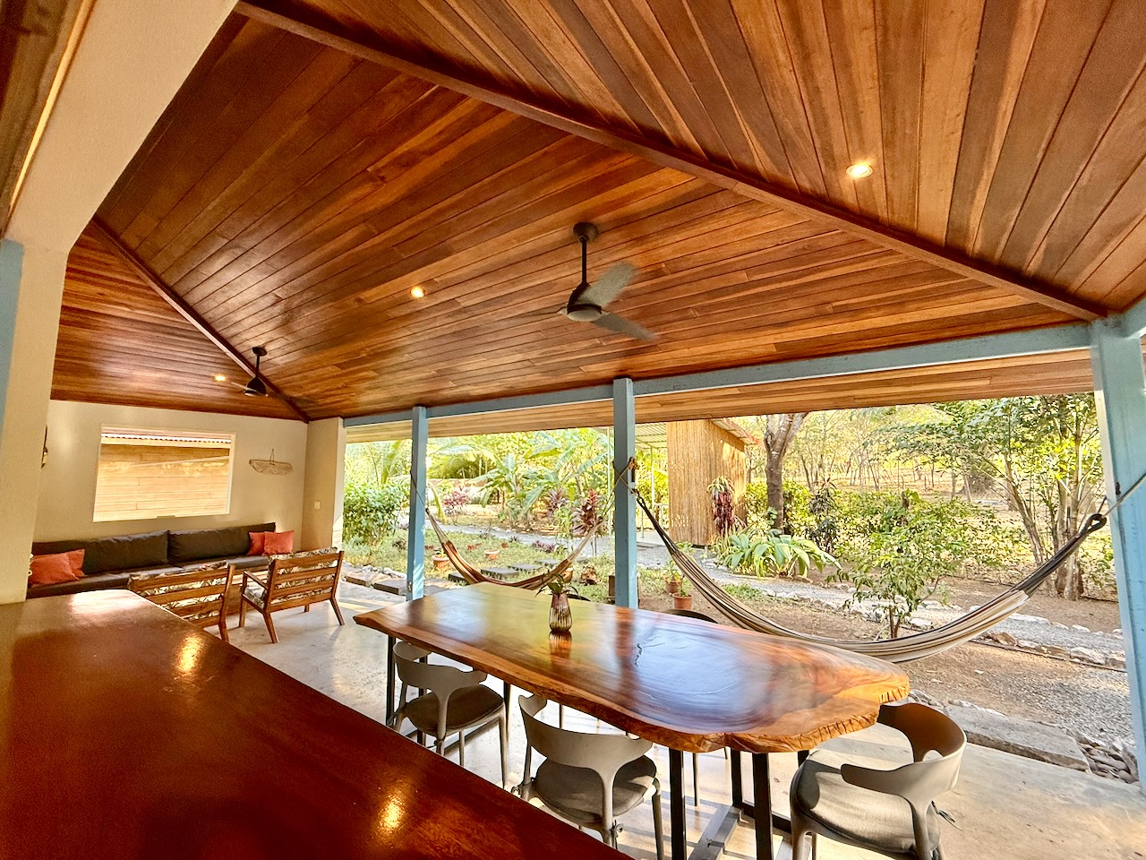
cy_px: 430
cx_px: 573
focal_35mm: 14
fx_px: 463
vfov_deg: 85.7
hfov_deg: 102.1
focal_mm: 2.22
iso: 200
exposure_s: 1/99
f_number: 2.2
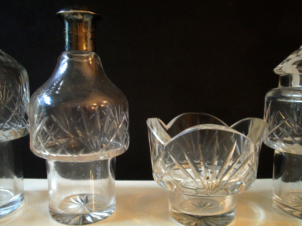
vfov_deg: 45.4
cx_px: 151
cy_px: 113
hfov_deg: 58.4
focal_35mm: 31
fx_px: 270
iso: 500
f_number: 2.9
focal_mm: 5.45
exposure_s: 1/15
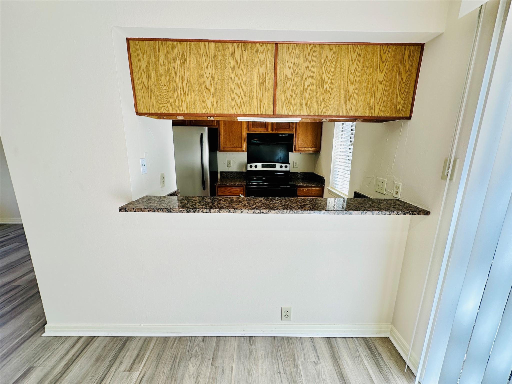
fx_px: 207
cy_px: 192
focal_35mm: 14
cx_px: 256
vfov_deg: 85.7
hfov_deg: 102.1
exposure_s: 1/120
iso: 50
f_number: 2.2
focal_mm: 2.22
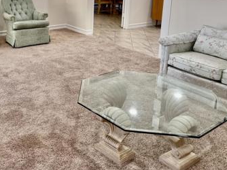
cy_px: 24
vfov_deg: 30.4
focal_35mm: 46
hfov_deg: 40.6
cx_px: 70
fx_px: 301
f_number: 1.78
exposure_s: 1/120
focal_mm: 6.76
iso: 160
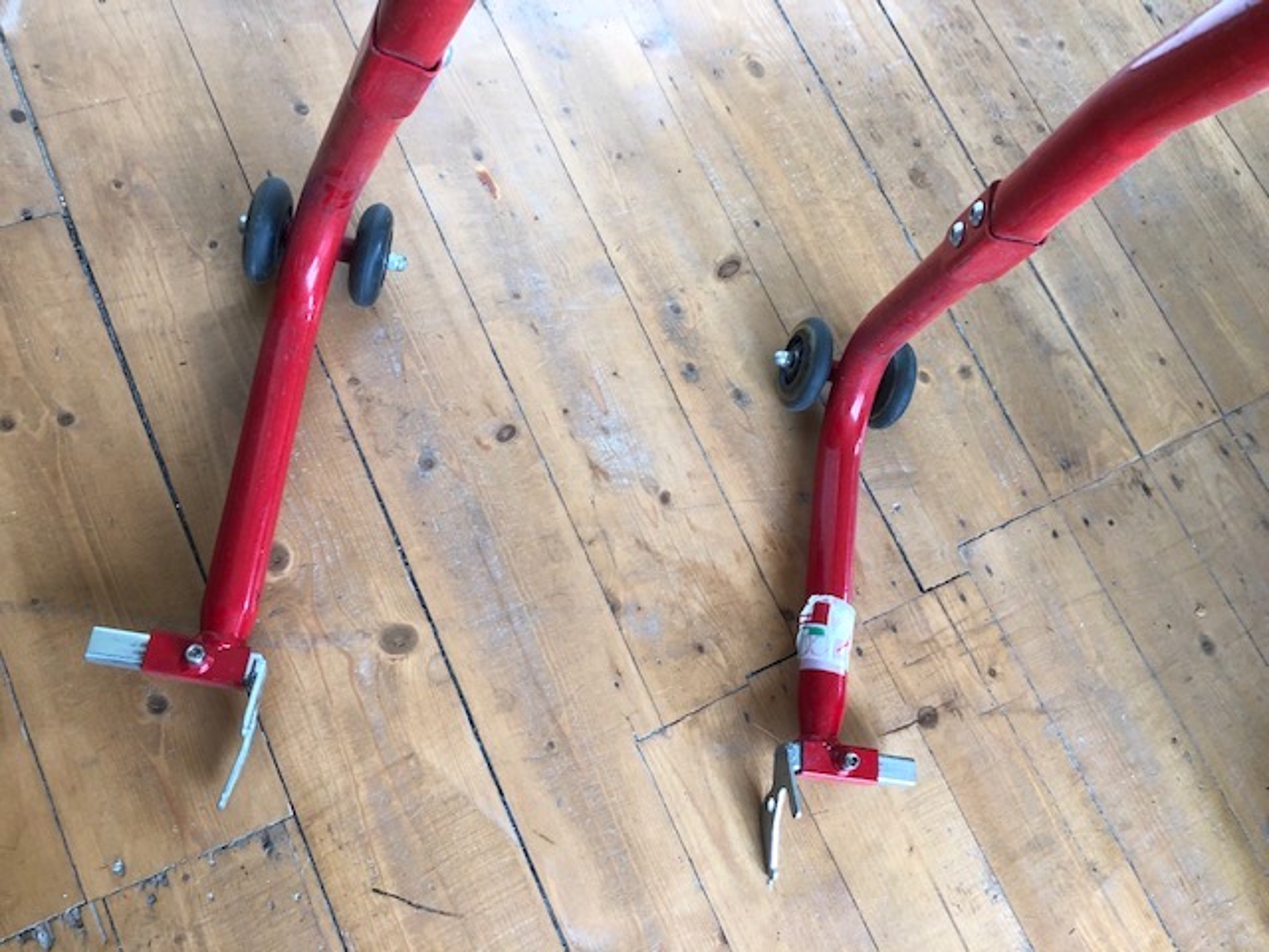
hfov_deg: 63.4
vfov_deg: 49.7
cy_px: 476
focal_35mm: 28
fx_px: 1026
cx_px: 634
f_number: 1.8
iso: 32
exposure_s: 1/24
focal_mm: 3.99
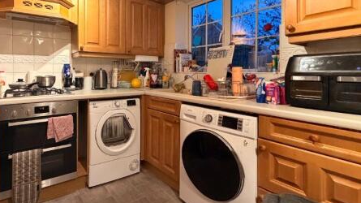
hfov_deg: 84.2
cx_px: 126
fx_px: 191
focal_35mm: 20
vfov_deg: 55.0
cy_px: 73
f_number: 2.2
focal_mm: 2.22
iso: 500
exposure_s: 1/50
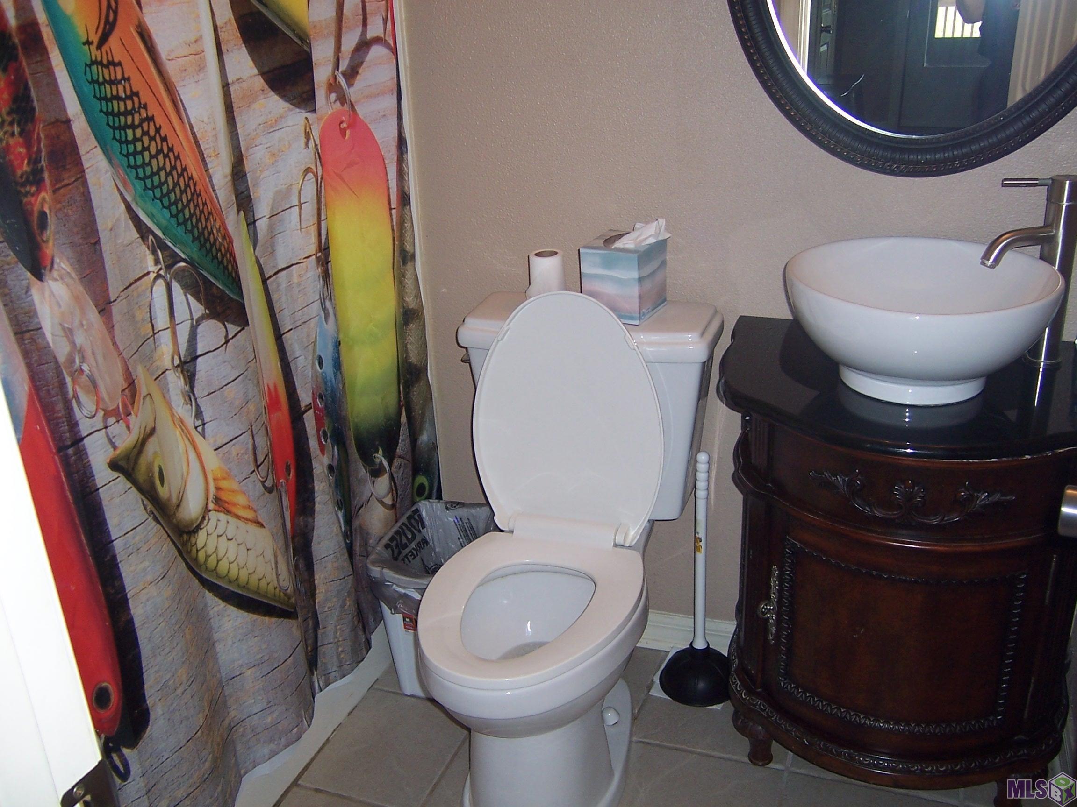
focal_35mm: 33
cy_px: 404
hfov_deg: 55.4
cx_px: 538
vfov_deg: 42.9
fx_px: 1027
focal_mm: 5.5
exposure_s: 1/60
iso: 80
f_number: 2.8
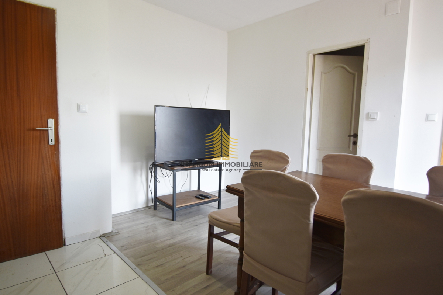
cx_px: 222
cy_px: 148
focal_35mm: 20
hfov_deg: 85.4
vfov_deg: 63.2
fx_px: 240
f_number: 4.8
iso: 200
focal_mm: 13
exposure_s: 1/20
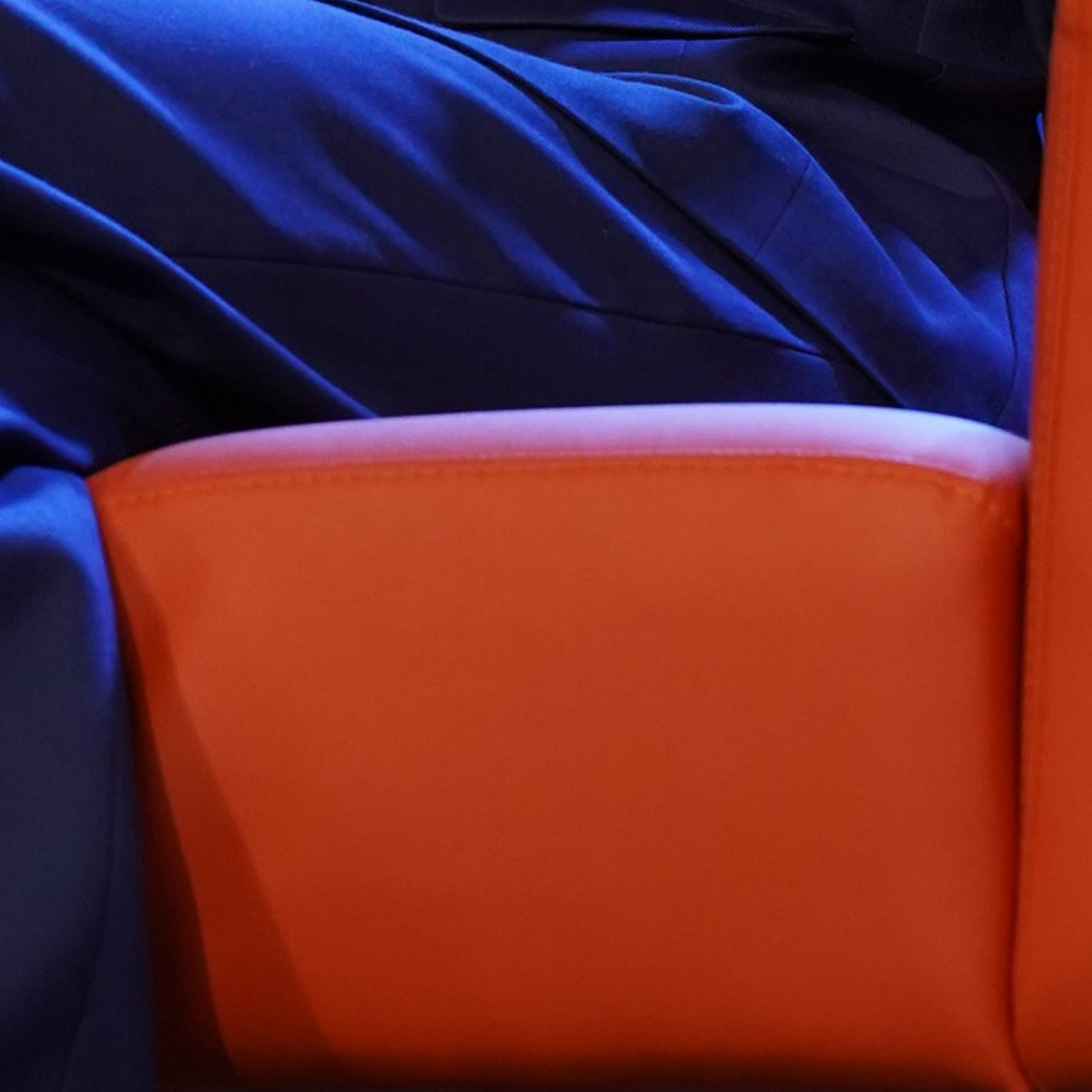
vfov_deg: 5.3
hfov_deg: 5.3
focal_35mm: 328
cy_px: -287
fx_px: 11706
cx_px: 0
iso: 1600
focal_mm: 75
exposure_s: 1/160
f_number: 5
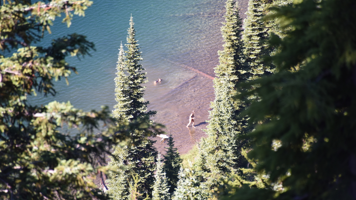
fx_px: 2973
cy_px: 104
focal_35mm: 315
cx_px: 178
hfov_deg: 6.9
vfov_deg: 3.9
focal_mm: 300
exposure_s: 1/640
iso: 800
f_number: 5.6
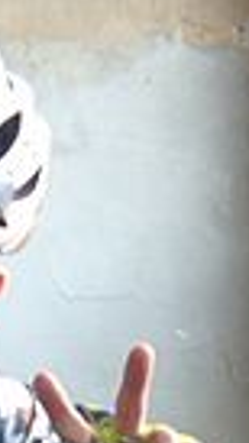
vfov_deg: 13.2
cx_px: -32
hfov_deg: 7.7
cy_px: 610
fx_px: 1832
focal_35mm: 156
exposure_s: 1/8
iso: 100
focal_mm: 4.6
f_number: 2.8
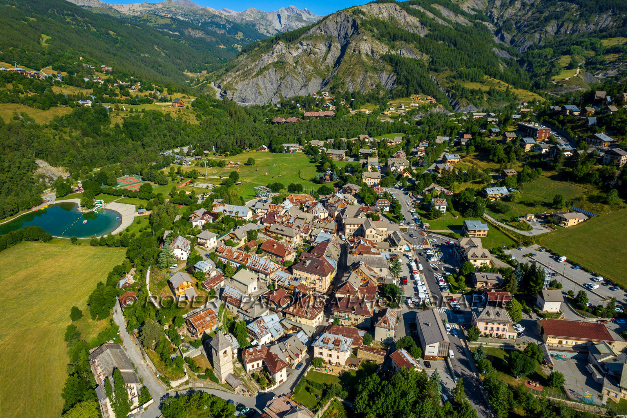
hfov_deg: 78.6
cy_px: 209
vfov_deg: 57.2
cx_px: 314
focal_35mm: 22
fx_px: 383
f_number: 2.8
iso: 100
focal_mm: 8.4
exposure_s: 1/2500
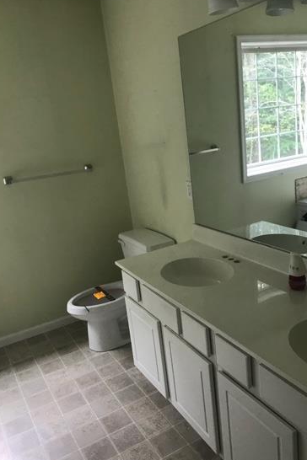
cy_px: 240
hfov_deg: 41.0
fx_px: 409
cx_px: 180
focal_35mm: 32
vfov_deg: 58.7
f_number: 1.8
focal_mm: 3.99
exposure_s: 1/30
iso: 40
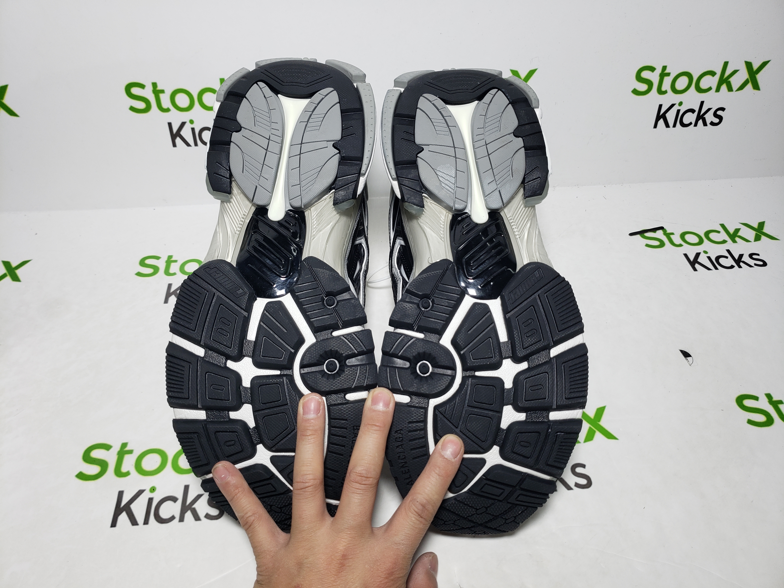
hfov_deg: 67.3
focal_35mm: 26
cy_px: 294
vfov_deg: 53.1
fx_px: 589
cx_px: 392
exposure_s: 1/380
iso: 50
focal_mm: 4.3
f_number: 1.5
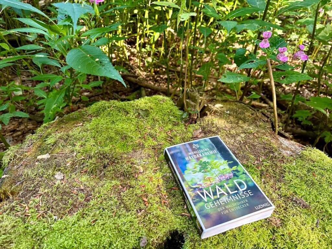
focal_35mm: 24
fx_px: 230
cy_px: 124
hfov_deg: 71.6
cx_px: 166
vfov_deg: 56.8
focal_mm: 6.86
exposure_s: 1/121
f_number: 1.78
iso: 125
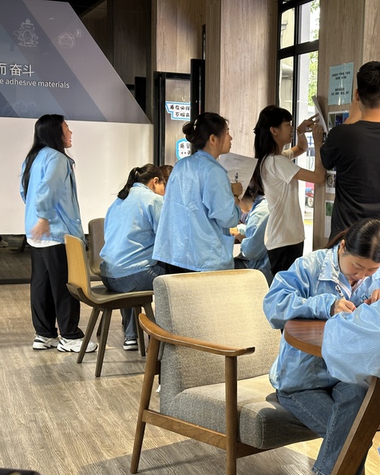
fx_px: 886
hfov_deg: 23.8
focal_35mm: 63
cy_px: 239
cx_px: 315
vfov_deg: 30.0
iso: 100
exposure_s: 1/50
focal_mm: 6.86
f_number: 1.78
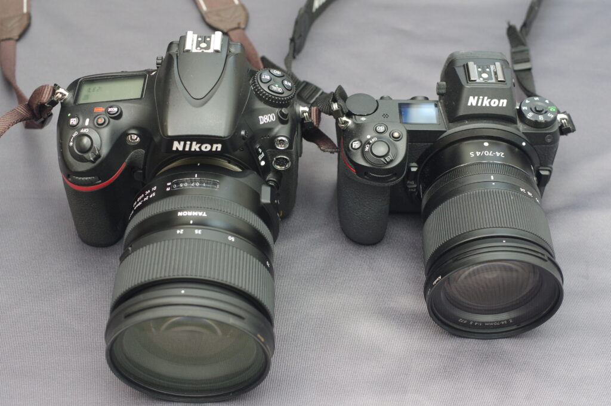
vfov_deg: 25.9
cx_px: 306
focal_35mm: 52
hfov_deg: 38.2
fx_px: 882
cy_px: 203
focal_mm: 35
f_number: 5
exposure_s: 1/40
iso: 800
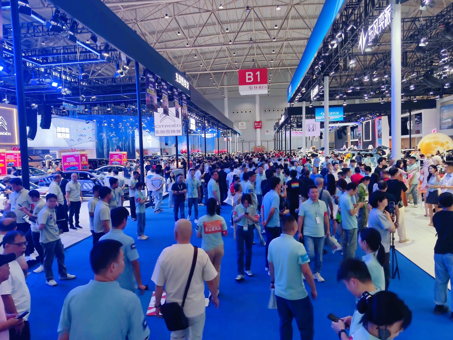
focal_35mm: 29
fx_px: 380
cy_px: 170
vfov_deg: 48.2
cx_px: 226
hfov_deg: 61.7
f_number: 1.85
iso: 58
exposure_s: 1/173
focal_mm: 6.78
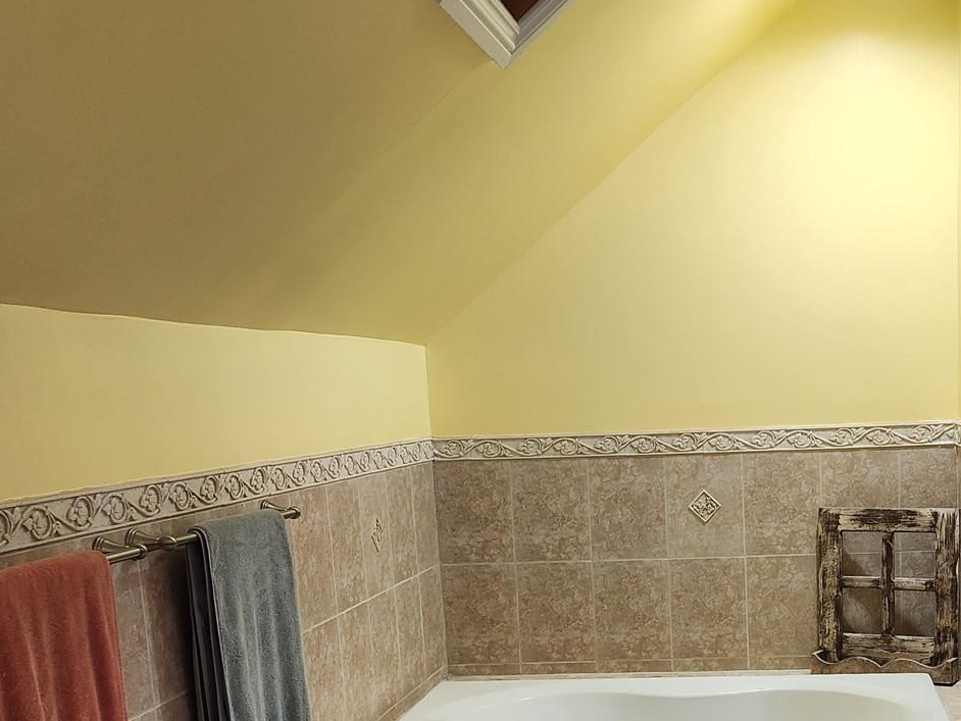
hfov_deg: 37.2
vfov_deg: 28.2
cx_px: 732
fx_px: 1388
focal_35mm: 50
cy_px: 624
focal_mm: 5.4
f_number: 1.8
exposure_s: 1/120
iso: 250
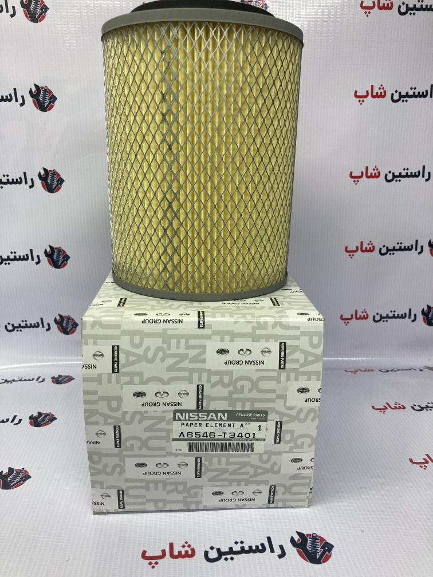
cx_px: 216
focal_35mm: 28
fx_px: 467
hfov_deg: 49.7
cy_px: 288
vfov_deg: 63.4
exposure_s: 1/100
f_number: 1.8
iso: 50
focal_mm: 3.99
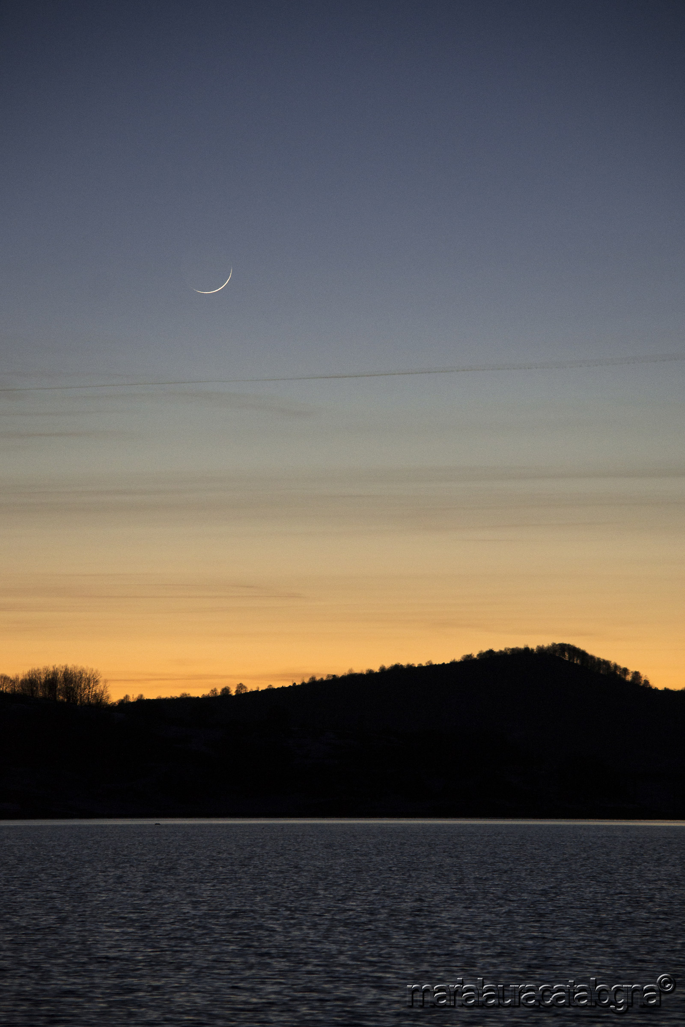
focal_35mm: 188
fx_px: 5351
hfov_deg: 7.3
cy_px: 514
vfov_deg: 11.0
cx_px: 342
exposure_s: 1/25
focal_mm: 125
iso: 800
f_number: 4.8
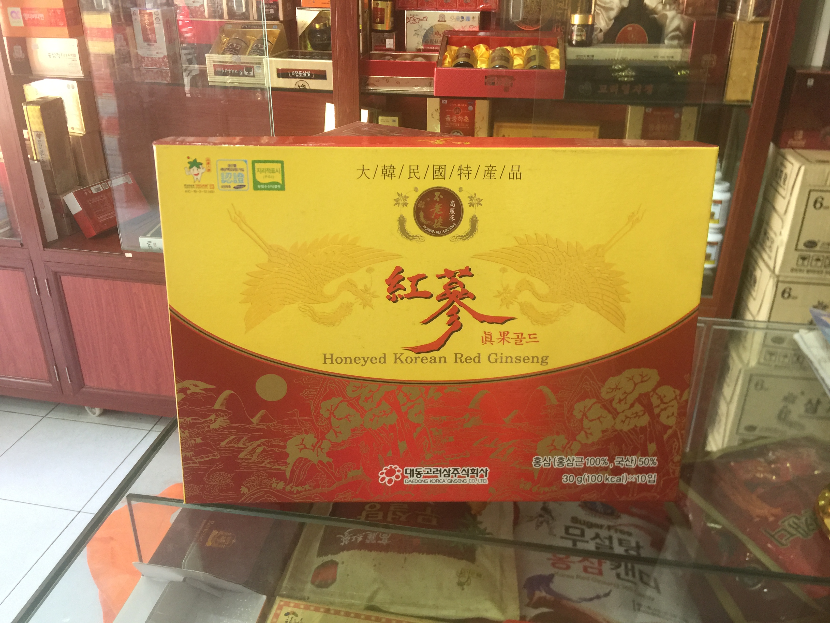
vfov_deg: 48.2
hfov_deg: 61.7
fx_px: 695
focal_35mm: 29
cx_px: 415
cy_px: 312
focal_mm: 4.15
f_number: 2.2
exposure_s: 1/17
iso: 80
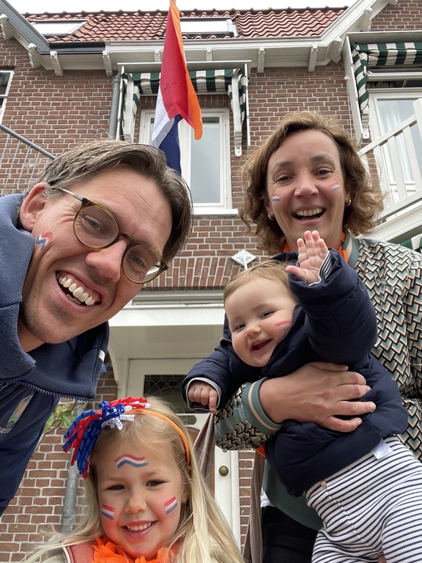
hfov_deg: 46.8
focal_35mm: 30
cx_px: 211
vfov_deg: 60.0
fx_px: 488
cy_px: 282
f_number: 2.2
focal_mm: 2.71
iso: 40
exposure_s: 1/121
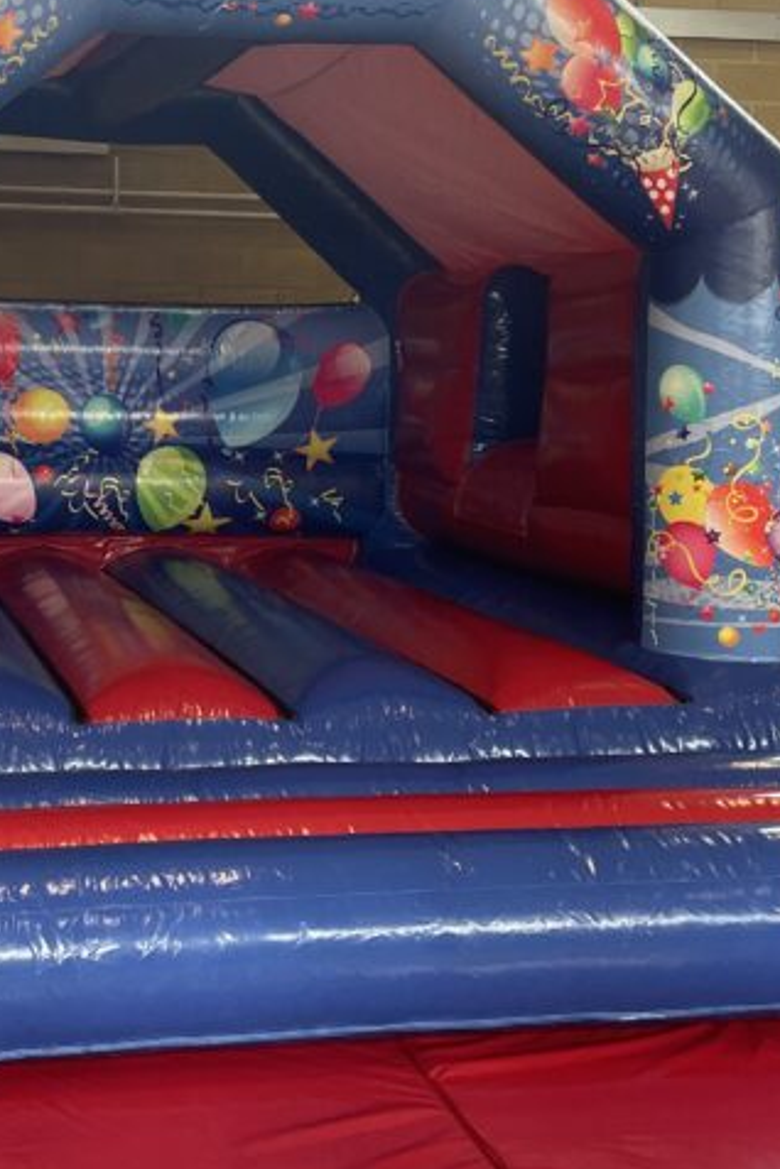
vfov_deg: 34.4
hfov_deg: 23.2
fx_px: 1885
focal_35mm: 58
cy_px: 471
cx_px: 218
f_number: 1.6
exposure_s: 1/121
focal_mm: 4.2
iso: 125
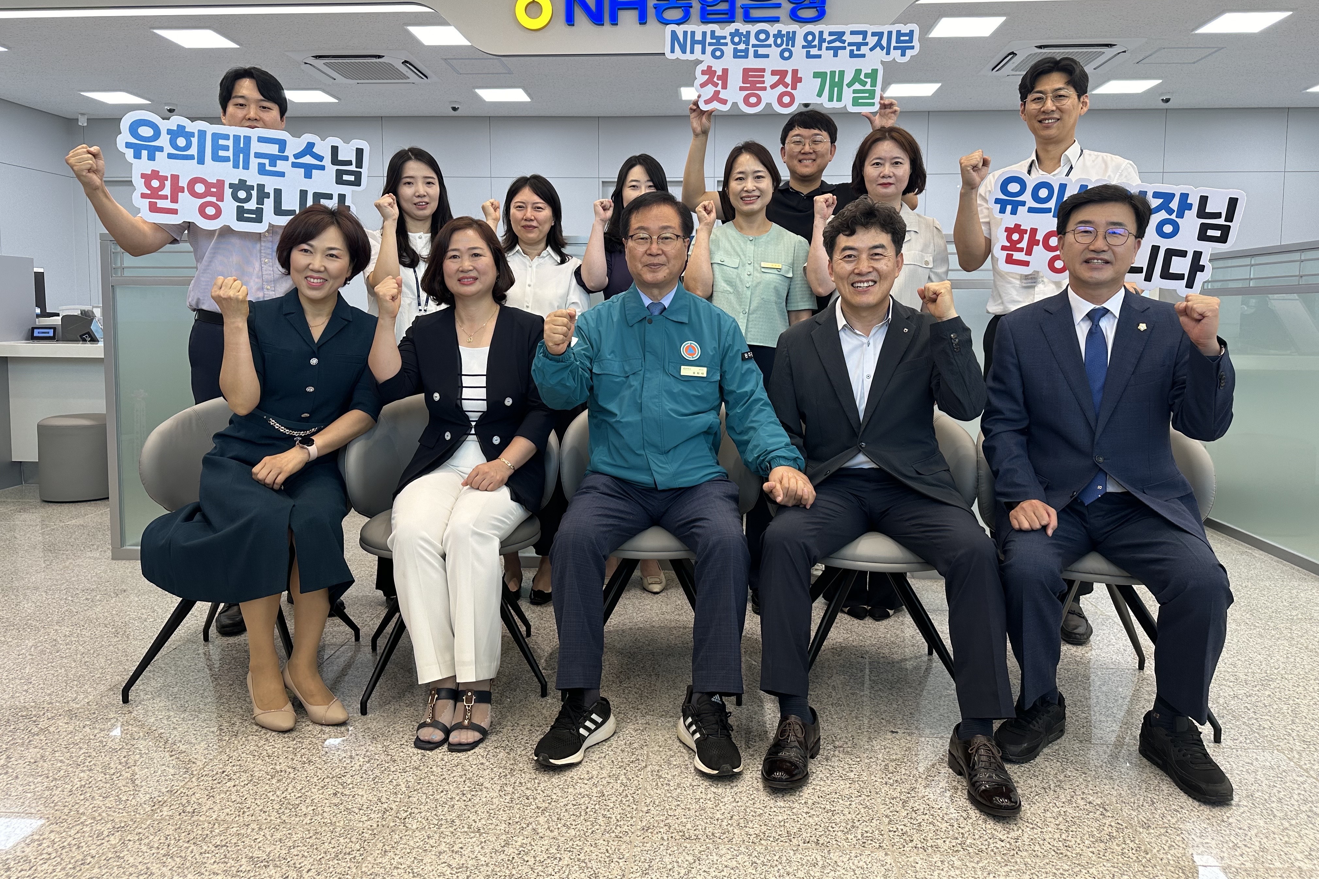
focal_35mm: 25
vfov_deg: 51.2
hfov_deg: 71.5
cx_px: 660
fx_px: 916
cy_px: 394
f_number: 1.78
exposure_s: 1/126
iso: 100
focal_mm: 6.86
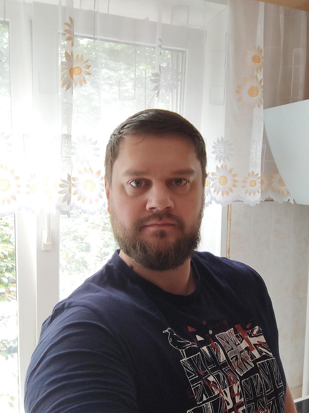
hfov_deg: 44.1
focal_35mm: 32
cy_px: 206
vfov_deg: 56.9
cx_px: 154
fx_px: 381
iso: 120
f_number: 2.2
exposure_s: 1/25
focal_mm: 3.14
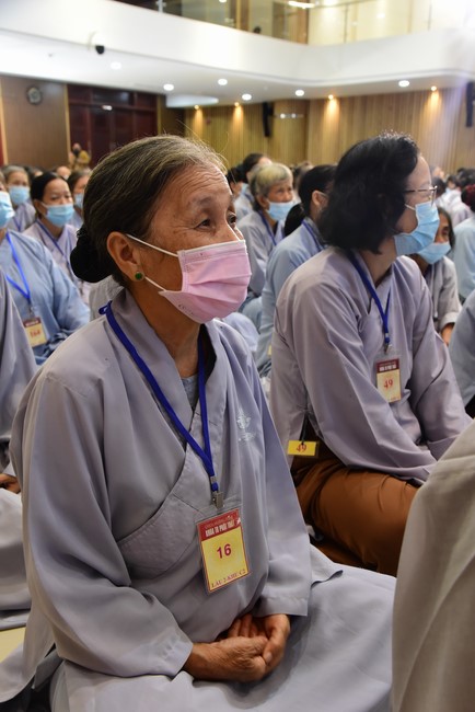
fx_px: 751
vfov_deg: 50.7
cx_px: 238
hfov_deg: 35.1
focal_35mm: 38
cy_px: 356
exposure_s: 1/30
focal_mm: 38
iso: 3200
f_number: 8
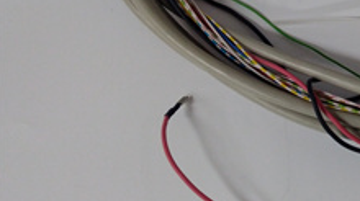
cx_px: 404
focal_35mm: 67
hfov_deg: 28.4
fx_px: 639
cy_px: -38
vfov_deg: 17.1
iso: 261
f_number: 2
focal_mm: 3.79
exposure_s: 1/33
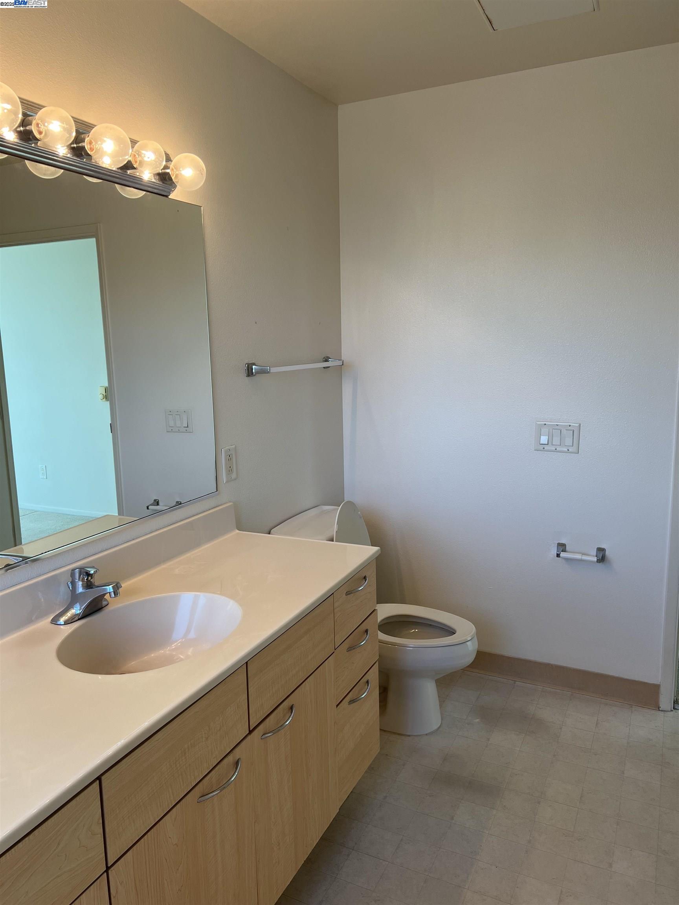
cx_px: 340
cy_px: 452
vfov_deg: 67.3
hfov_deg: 53.1
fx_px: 680
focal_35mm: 26
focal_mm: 5.7
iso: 40
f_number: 1.5
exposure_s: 1/274
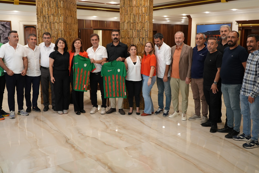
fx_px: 252
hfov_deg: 54.4
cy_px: 86
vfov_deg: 37.9
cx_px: 130
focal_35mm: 35
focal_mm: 35
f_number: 4
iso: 2500
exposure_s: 1/160
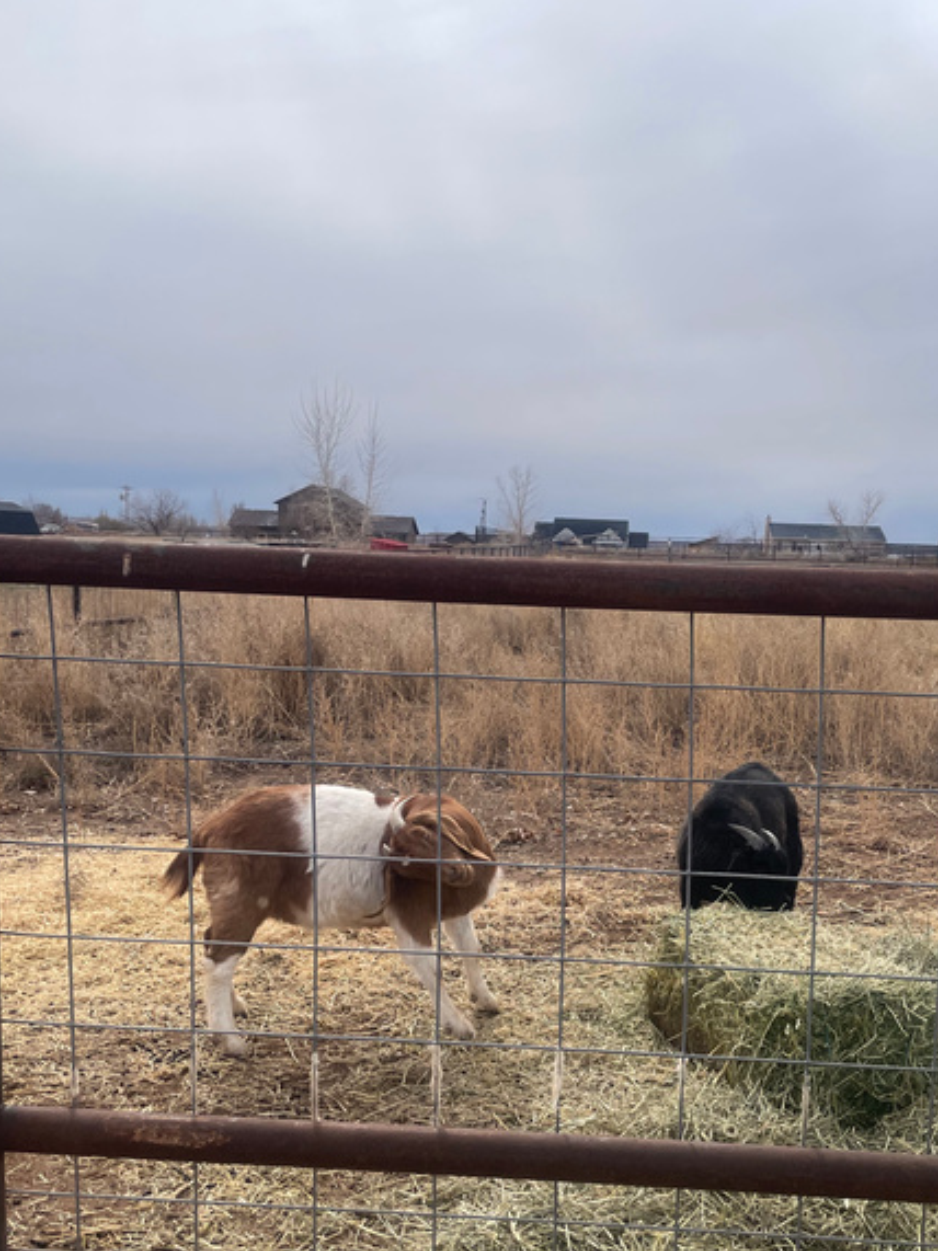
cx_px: 600
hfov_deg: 40.3
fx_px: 1265
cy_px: 769
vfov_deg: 52.2
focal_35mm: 35
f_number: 1.6
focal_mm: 4.2
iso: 32
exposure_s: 1/5051
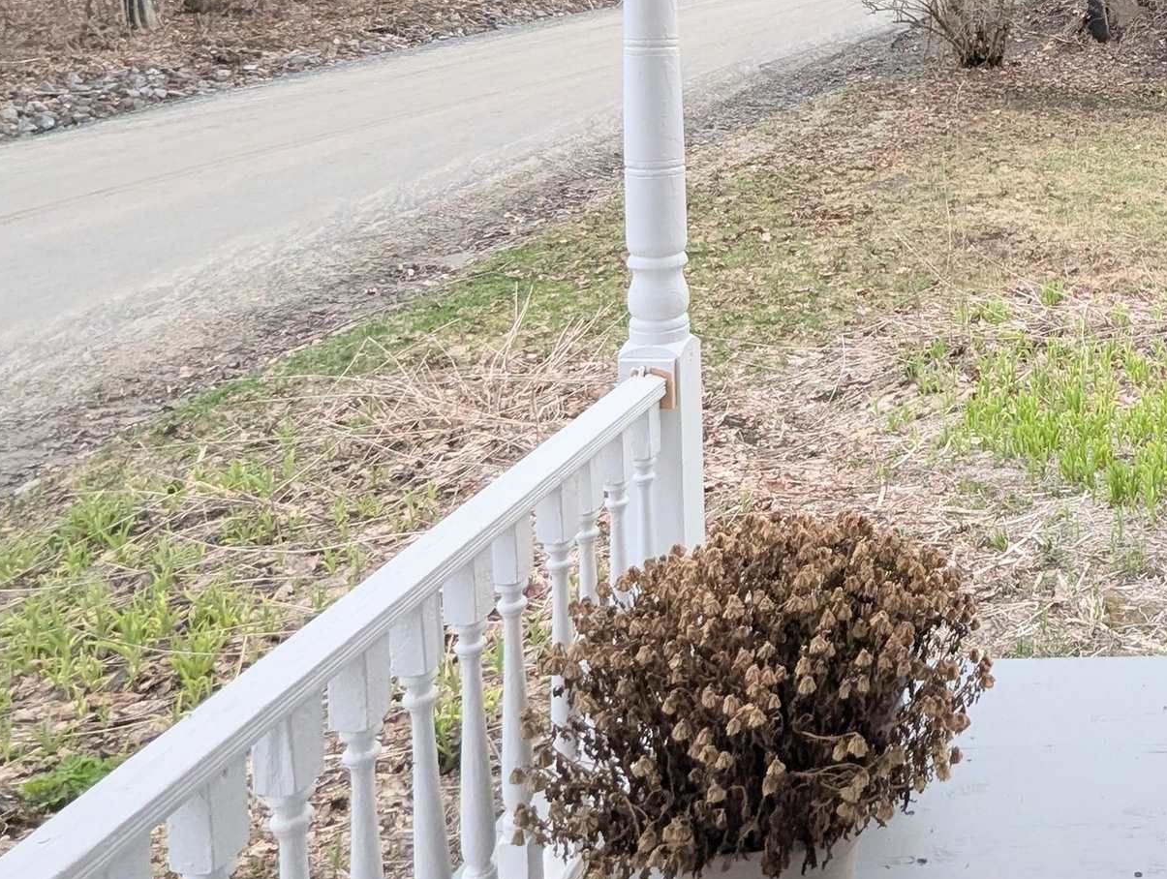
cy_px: 87
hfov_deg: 46.3
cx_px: 1166
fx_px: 1114
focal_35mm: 33
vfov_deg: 39.9
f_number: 2.2
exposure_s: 1/398
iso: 43
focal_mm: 1.95
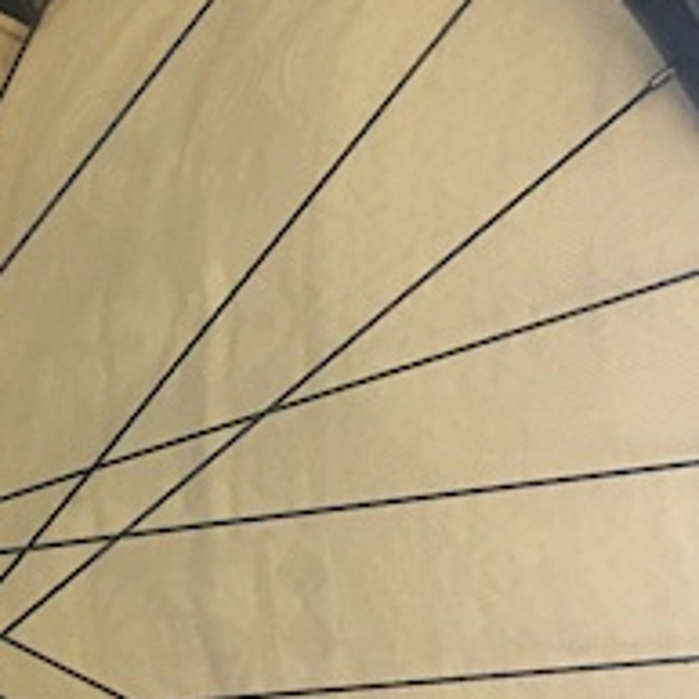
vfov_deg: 16.2
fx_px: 2422
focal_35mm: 106
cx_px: -152
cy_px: 670
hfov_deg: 15.8
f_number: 2.2
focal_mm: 4.15
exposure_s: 1/25
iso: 250
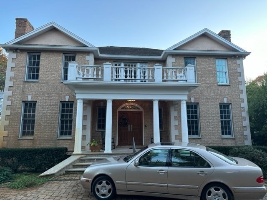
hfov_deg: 71.6
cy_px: 100
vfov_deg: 56.8
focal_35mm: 24
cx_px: 134
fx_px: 185
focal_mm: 6.86
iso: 80
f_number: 1.78
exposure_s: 1/201
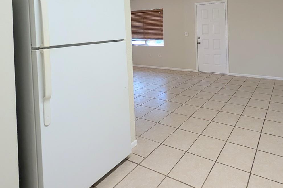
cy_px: 29
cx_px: 204
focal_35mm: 20
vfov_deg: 55.9
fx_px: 157
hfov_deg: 79.1
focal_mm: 2.02
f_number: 1.7
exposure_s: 1/120
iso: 85
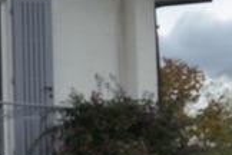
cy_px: 191
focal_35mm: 200
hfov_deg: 9.9
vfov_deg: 6.8
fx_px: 1289
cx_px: -140
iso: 100
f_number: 5.6
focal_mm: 24
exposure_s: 1/200
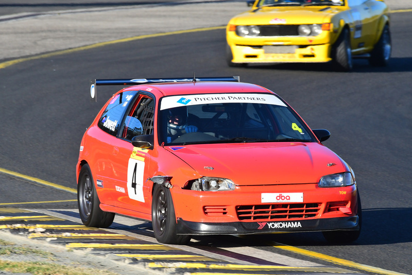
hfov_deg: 2.7
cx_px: 206
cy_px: 138
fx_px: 8586
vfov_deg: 1.8
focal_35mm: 750
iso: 800
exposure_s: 1/640
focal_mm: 500
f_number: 11
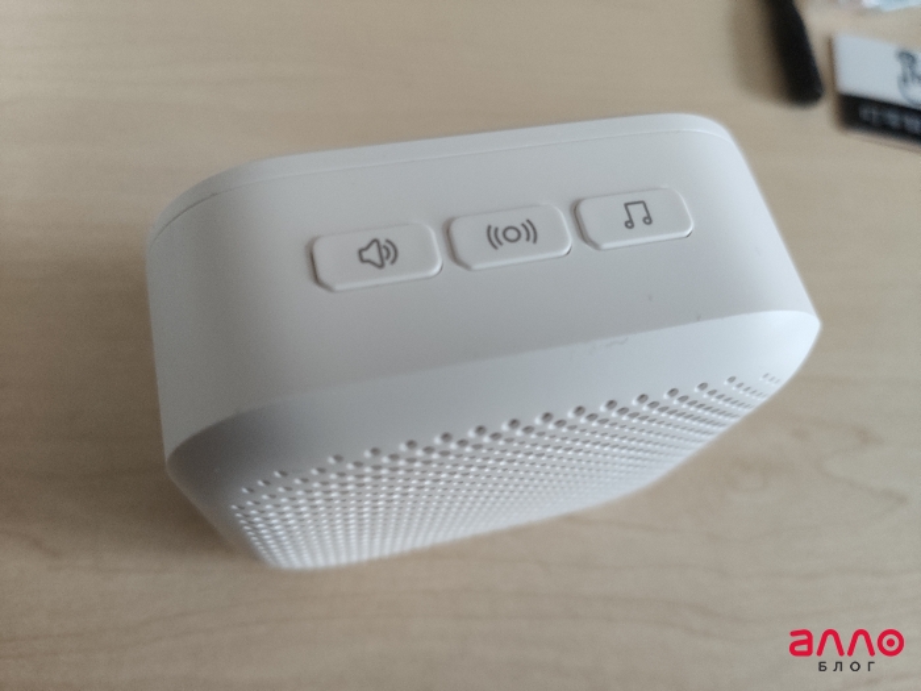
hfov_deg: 65.3
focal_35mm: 27
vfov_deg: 51.4
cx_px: 460
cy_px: 346
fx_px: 718
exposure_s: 1/40
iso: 5216
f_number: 1.75
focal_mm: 4.75
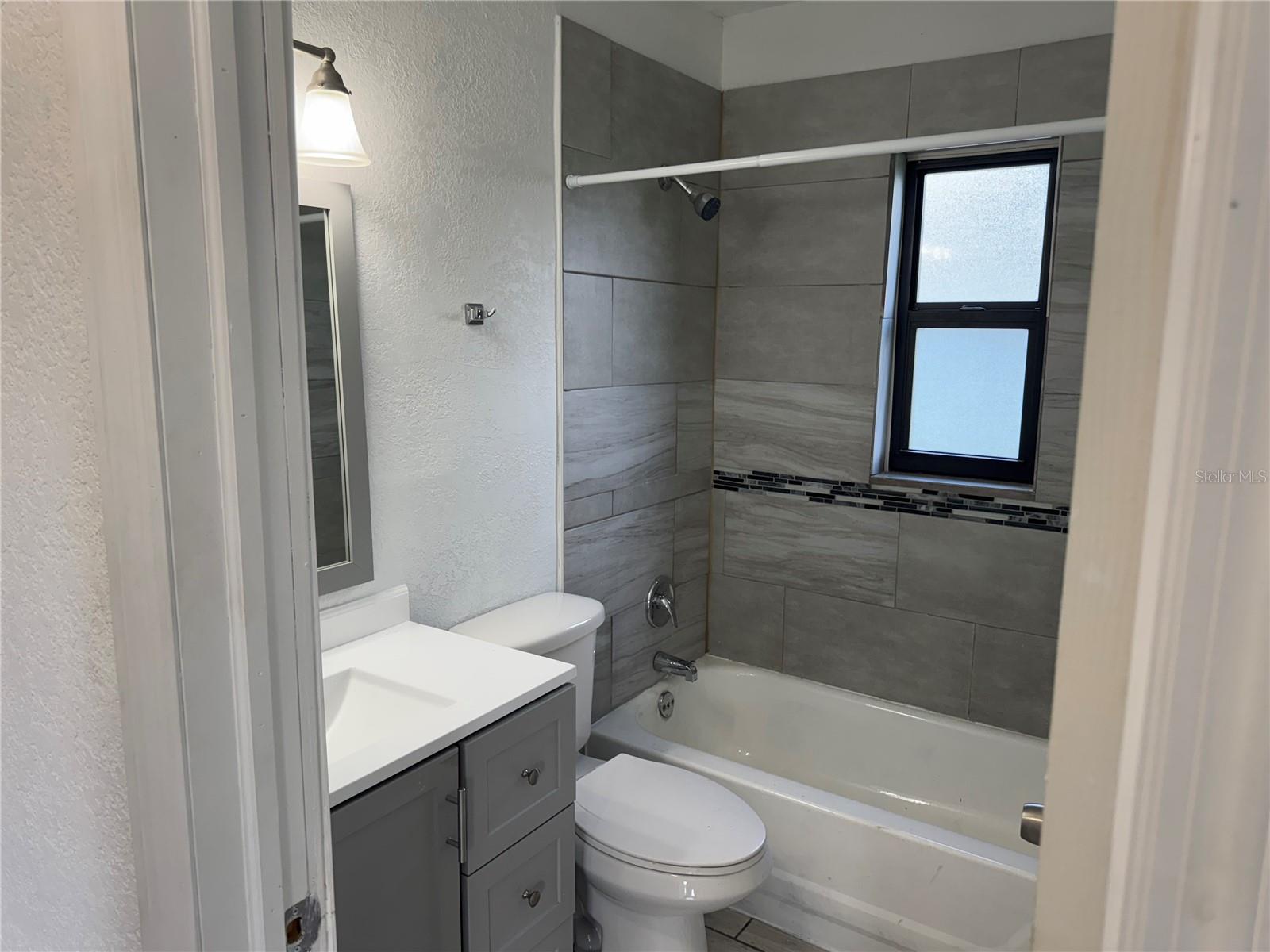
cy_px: 476
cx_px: 635
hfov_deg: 71.6
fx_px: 881
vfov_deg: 56.8
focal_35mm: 24
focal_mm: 6.76
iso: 80
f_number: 1.78
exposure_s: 1/120
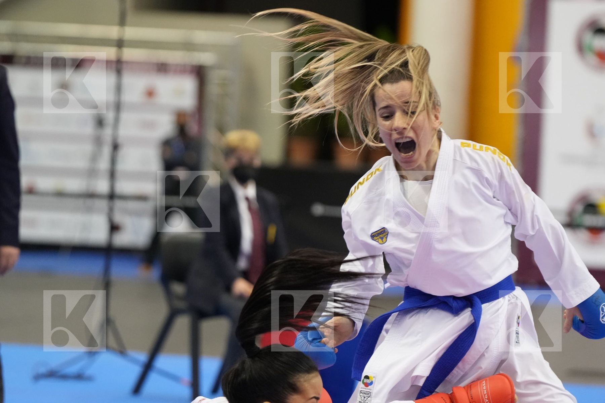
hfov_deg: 10.3
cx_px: 302
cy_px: 202
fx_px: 3344
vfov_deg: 6.9
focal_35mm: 199
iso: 3200
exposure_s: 1/1000
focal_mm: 133
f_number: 2.8
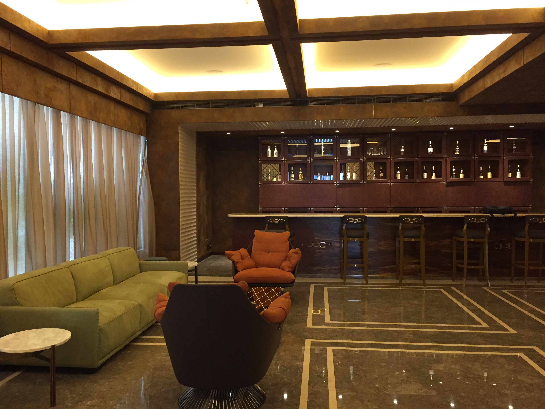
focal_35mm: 29
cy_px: 204
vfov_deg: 48.2
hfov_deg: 61.7
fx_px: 457
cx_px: 272
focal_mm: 4.15
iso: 200
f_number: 2.2
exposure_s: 1/30
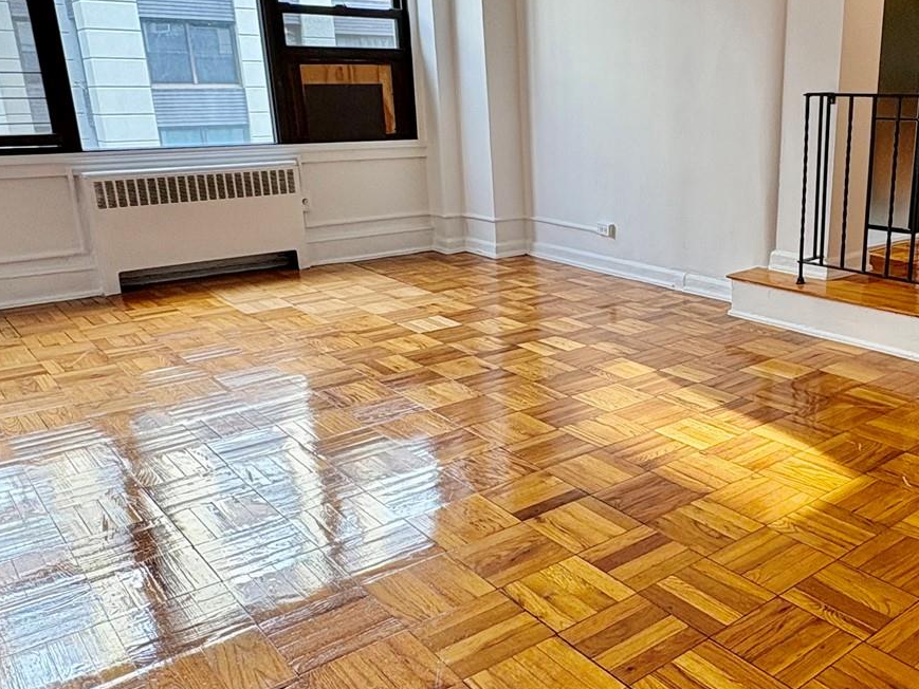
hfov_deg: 53.7
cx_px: 648
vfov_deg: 42.9
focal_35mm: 33
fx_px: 876
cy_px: 358
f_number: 2.2
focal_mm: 2.22
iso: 100
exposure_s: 1/120
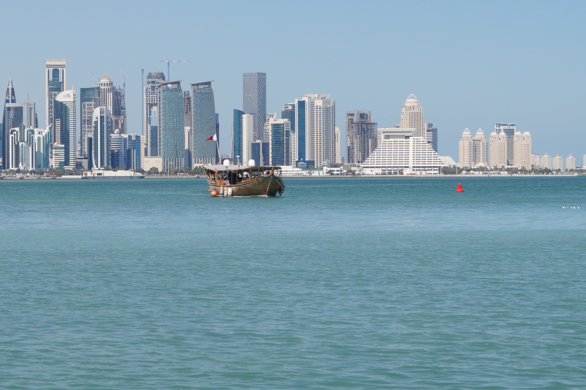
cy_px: 176
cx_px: 251
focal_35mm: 97
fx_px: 1571
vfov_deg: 14.2
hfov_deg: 21.1
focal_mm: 55
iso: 200
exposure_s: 1/640
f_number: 9
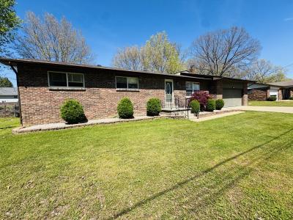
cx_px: 146
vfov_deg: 85.7
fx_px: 119
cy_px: 110
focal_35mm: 14
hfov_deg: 102.1
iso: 50
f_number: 2.2
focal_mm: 2.22
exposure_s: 1/1299
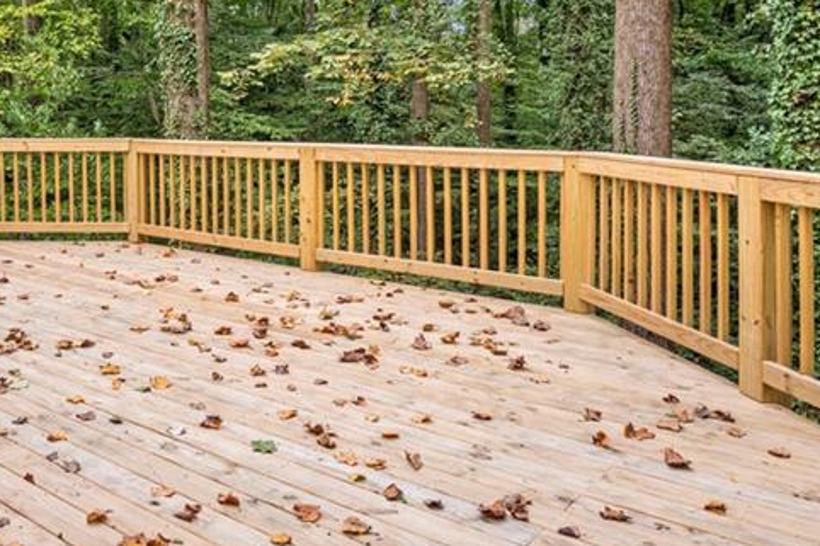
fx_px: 774
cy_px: 109
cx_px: 194
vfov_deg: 37.5
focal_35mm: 34
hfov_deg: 53.0
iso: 500
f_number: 8
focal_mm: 16
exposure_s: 1/60
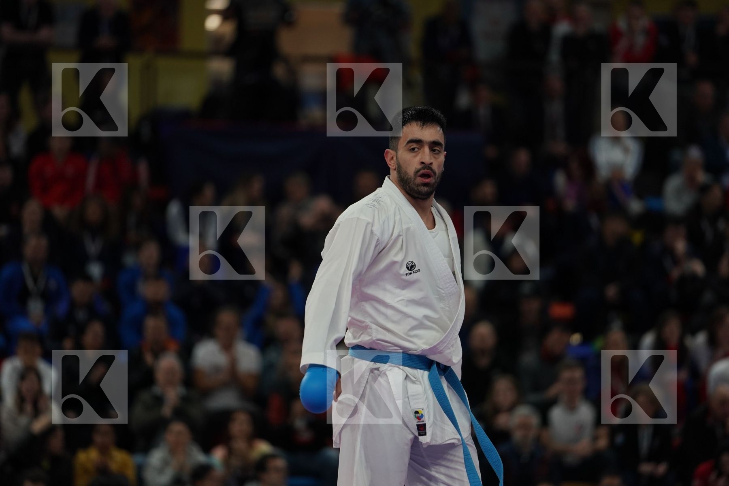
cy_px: 243
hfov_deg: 10.3
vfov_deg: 6.9
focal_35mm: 200
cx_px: 364
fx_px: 4050
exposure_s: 1/1000
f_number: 2.8
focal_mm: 200
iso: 1000
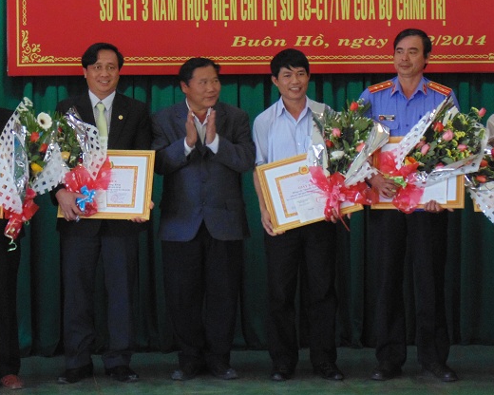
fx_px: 1389
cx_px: 173
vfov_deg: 16.2
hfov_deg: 20.1
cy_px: 130
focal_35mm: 95
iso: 400
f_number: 4.1
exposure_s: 1/15
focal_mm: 11.7
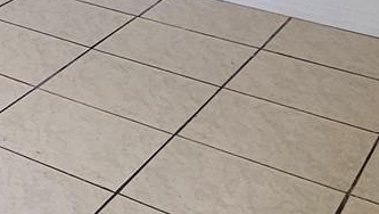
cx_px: -270
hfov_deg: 19.4
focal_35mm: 87
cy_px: -205
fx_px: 875
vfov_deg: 12.4
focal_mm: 1.74
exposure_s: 1/60
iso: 64
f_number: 2.2
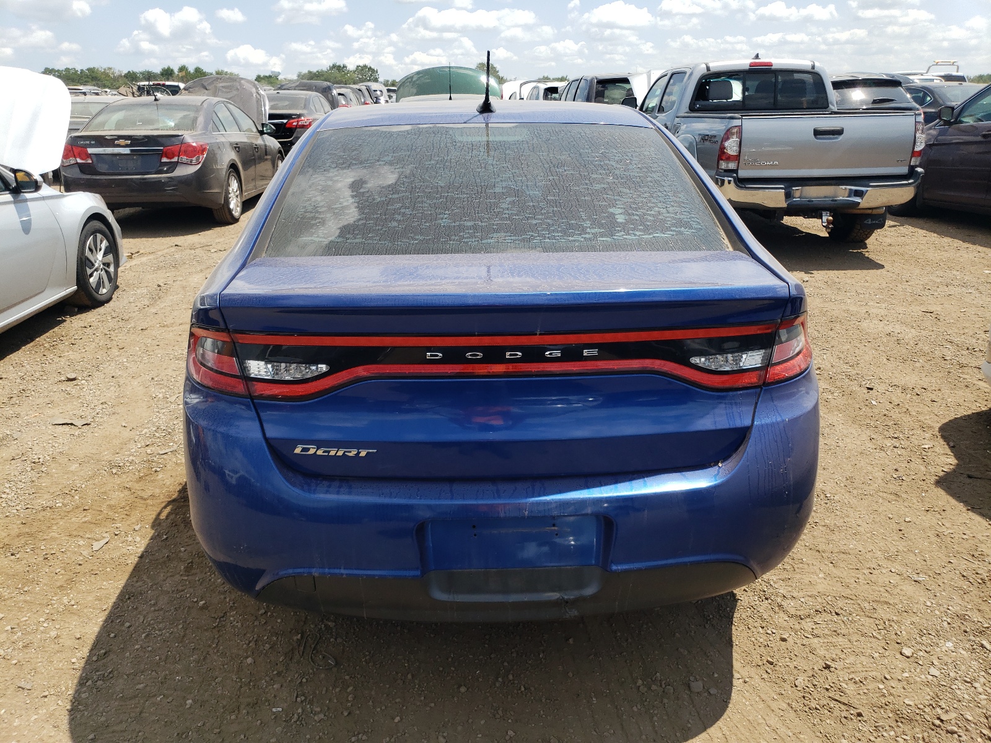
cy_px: 372
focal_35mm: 26
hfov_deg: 67.3
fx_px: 744
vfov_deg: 53.1
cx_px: 496
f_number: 1.5
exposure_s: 1/2500
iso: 50
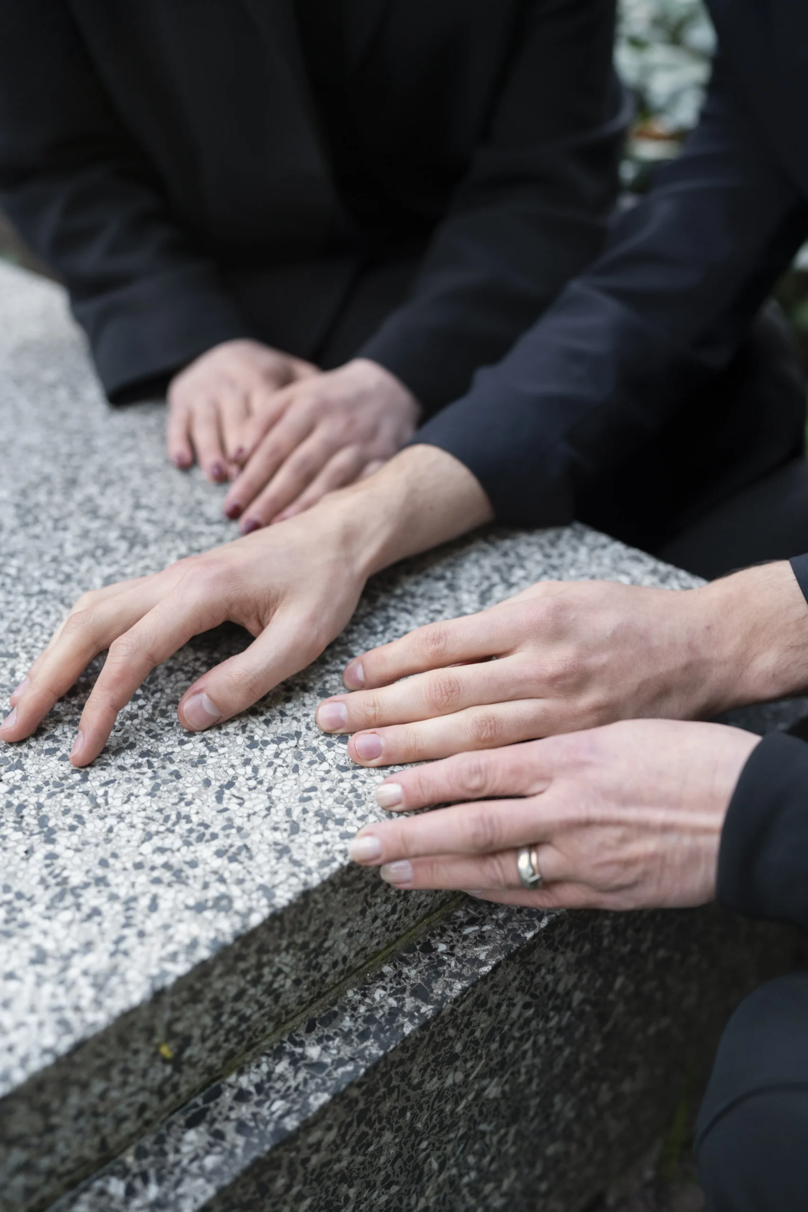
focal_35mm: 35
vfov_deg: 54.4
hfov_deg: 37.9
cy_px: 606
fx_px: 1178
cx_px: 404
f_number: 2.2
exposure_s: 1/320
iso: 640
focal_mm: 35
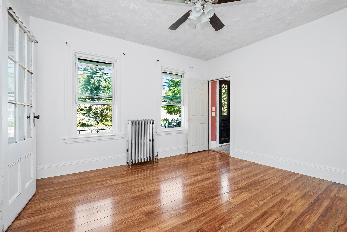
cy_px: 116
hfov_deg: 100.4
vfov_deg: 77.3
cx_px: 174
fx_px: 145
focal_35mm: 15
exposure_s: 1/80
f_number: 6.3
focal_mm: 10
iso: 800
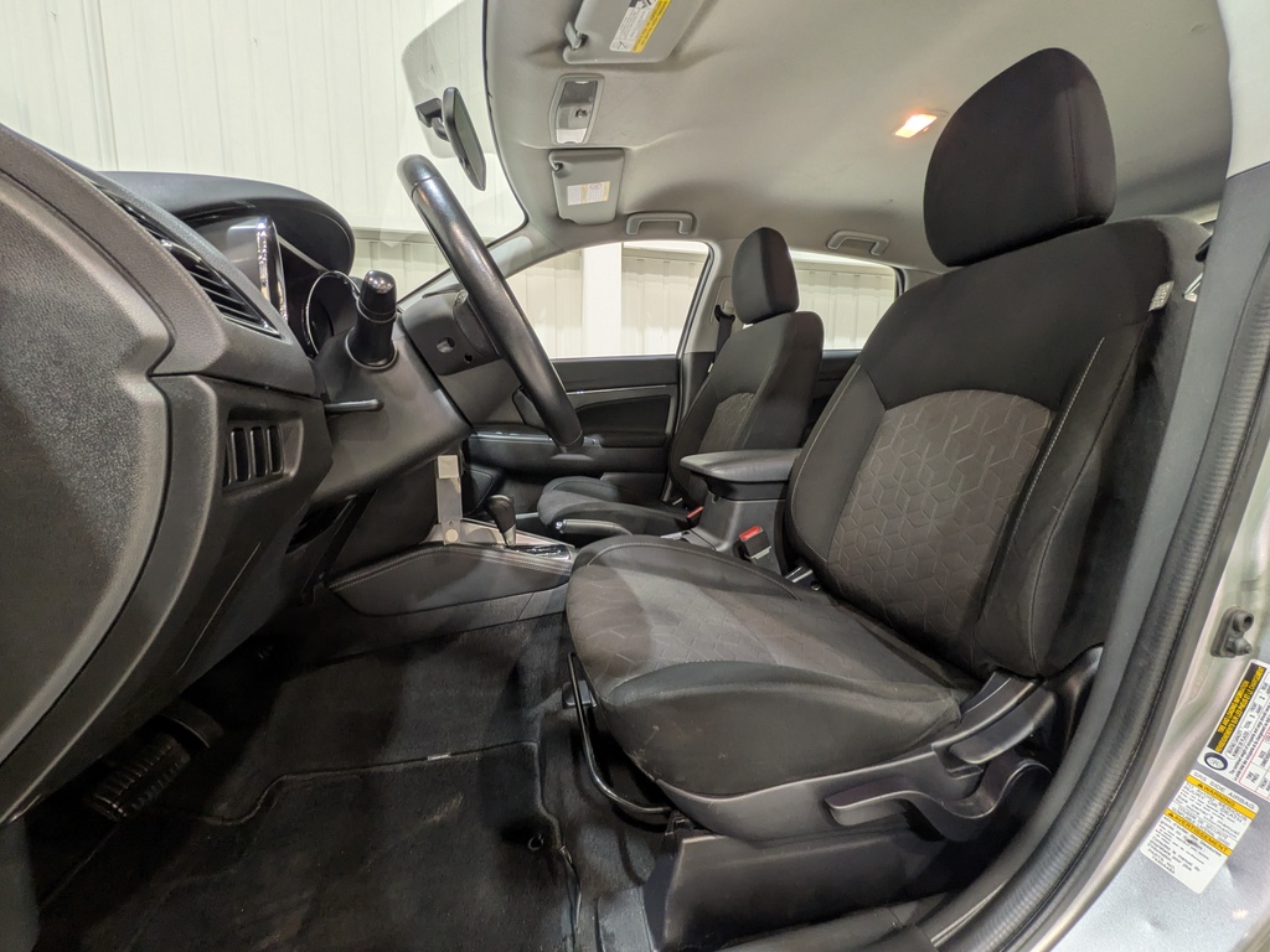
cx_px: 635
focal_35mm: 14
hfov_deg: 102.1
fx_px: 514
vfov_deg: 85.7
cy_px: 476
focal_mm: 1.83
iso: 56
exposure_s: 1/24
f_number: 2.2
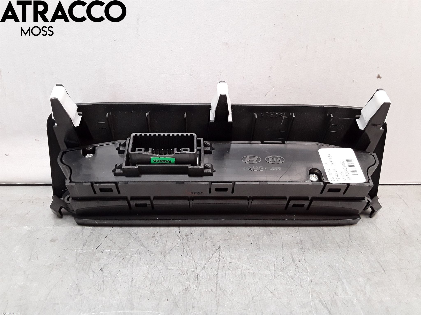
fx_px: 341
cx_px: 210
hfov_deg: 63.4
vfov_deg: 49.7
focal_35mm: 28
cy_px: 158
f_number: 1.9
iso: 100
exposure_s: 1/100
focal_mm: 2.91
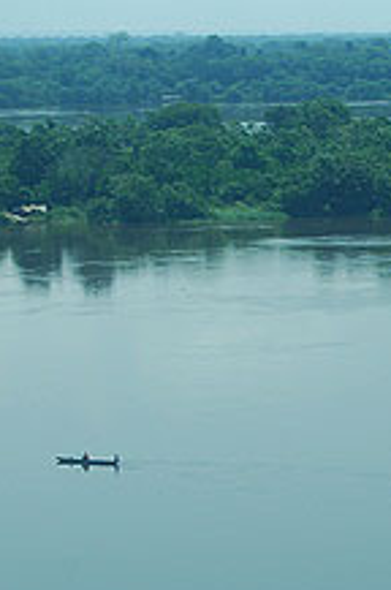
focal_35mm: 156
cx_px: 500
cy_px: 382
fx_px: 2549
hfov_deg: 8.6
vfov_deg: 13.2
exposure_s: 1/200
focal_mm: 50
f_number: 7.1
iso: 100
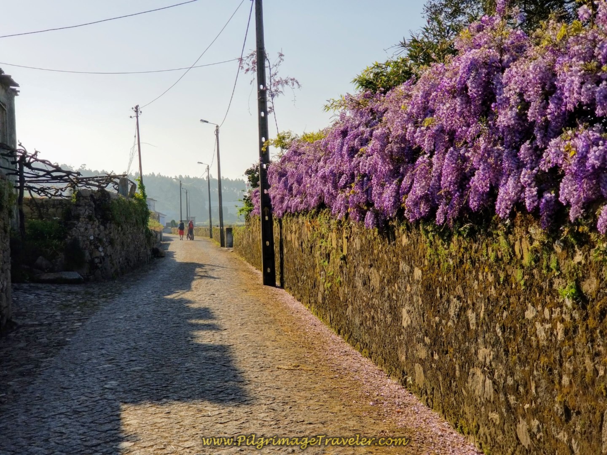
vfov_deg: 28.0
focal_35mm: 52
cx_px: 304
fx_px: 912
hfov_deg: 36.8
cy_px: 228
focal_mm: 6
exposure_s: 1/1613
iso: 25
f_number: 2.4
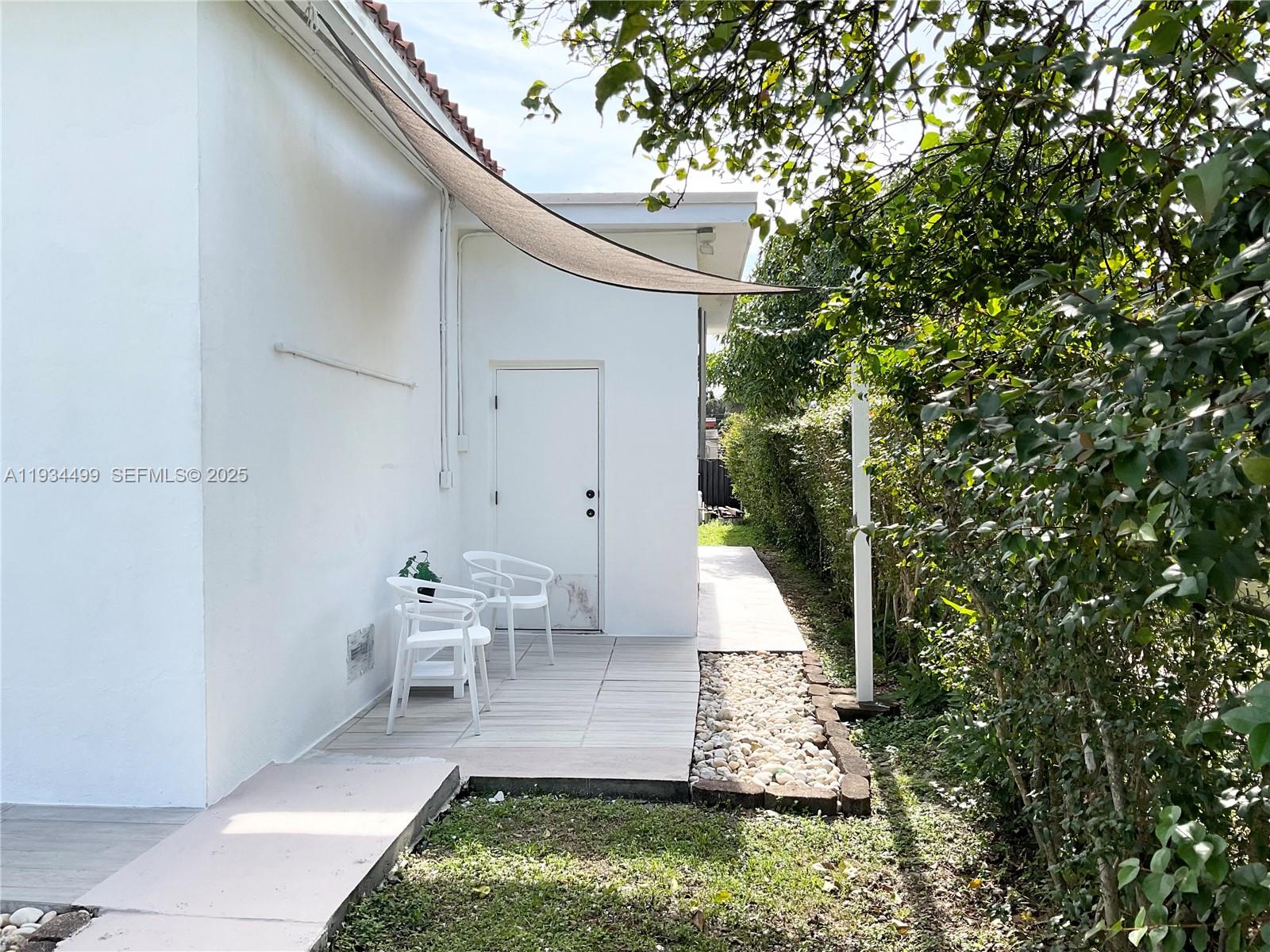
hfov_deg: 61.7
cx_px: 635
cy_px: 476
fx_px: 1064
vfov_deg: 48.2
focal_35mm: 29
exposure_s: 1/929
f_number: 1.8
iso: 16
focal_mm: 3
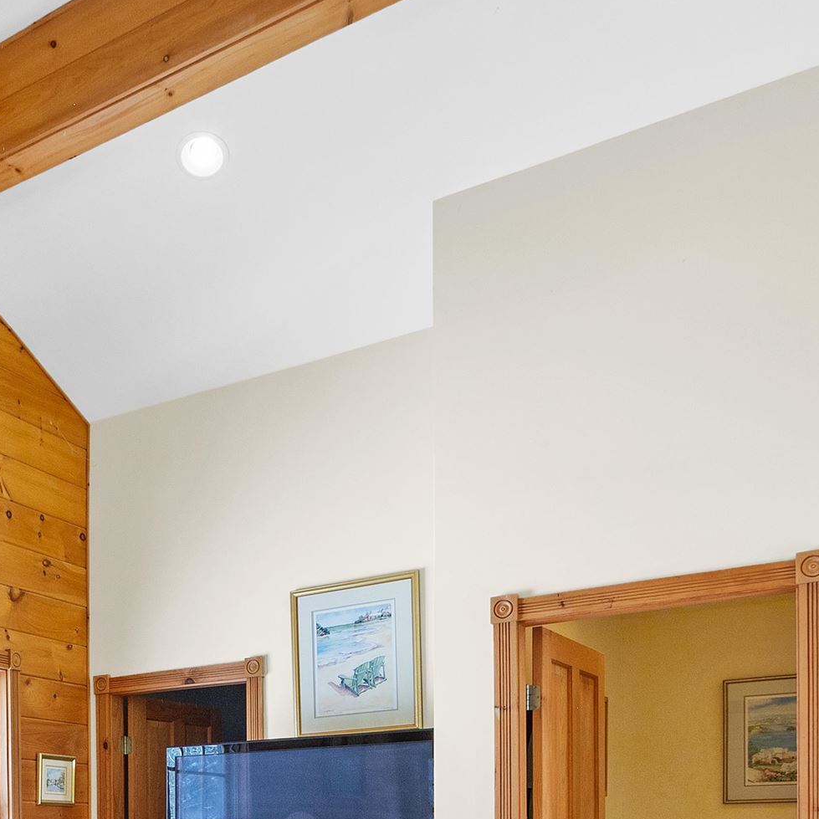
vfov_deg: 37.0
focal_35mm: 40
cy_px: 838
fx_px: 1071
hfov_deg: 37.8
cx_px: 21
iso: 64
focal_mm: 10
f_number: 8
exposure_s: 1/13
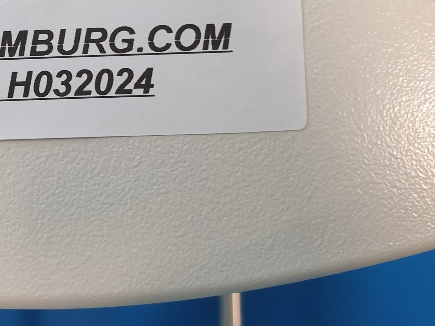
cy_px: 51
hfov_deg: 32.9
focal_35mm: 55
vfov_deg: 25.9
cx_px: 32
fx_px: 691
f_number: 2.4
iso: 160
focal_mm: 4.3
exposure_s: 1/50
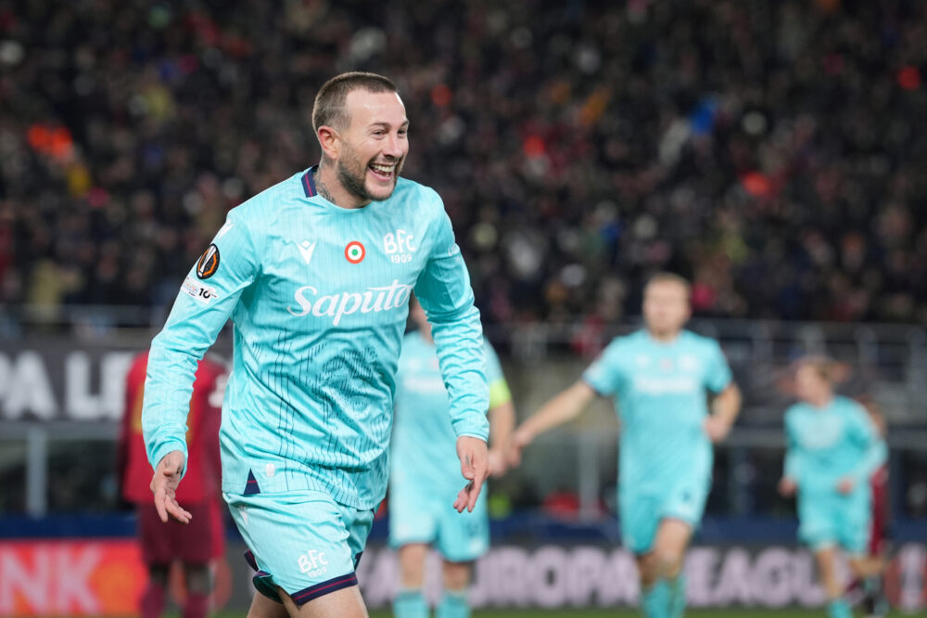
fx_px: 4196
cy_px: 309
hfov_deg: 12.6
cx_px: 464
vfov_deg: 8.4
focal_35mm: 163
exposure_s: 1/1600
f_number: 3.5
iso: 2000
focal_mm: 163
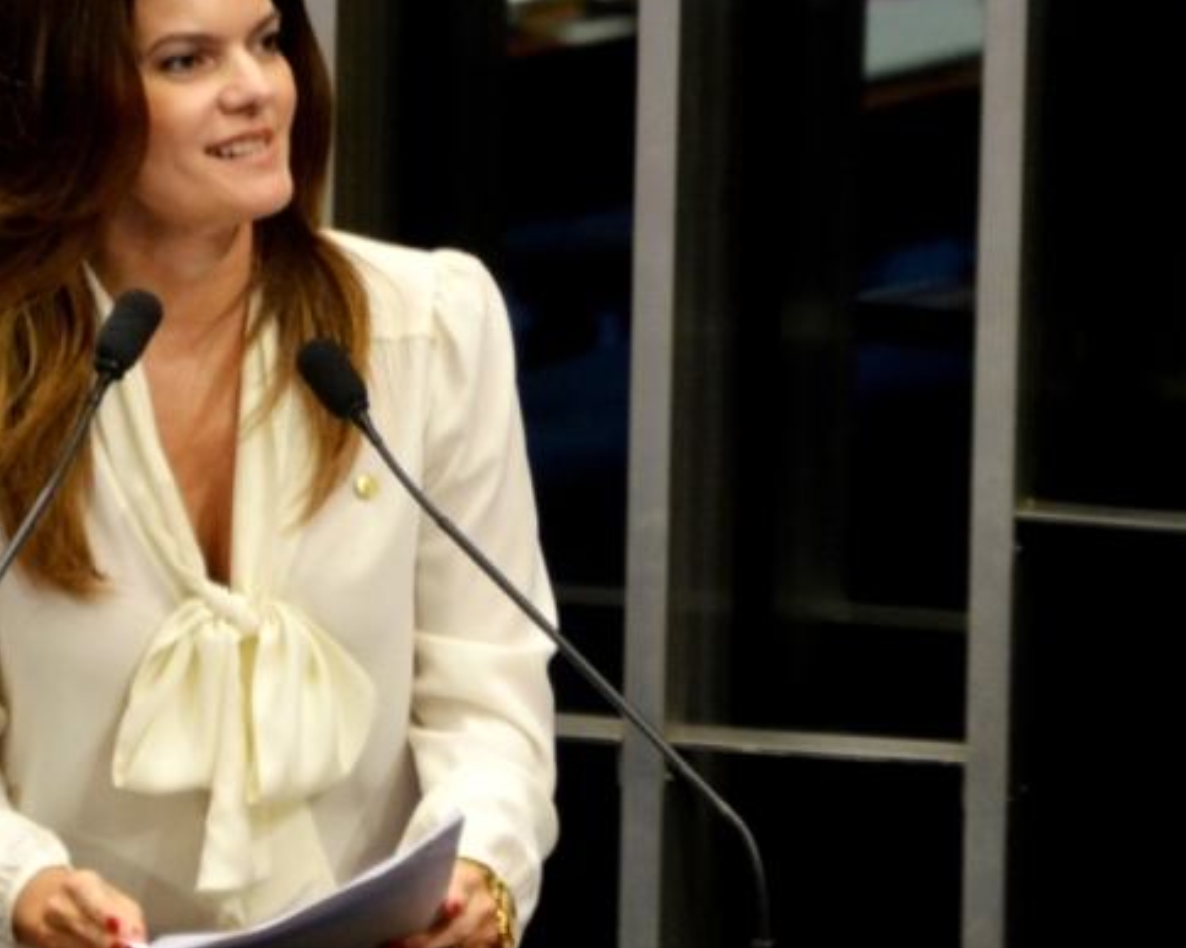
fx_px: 20881
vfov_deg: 2.6
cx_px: 586
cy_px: 538
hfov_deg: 3.3
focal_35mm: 595
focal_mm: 200
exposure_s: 1/30
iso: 800
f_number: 5.6
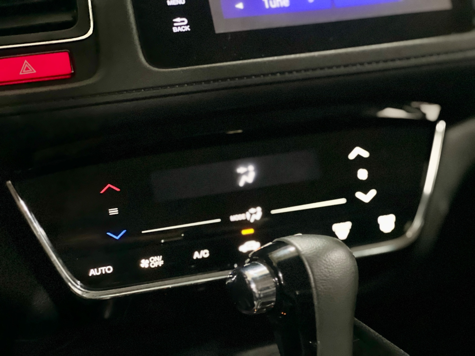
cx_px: 238
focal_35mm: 77
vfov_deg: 19.1
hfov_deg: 25.3
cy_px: 178
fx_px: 1057
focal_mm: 9
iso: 2000
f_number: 2.8
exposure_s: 1/15
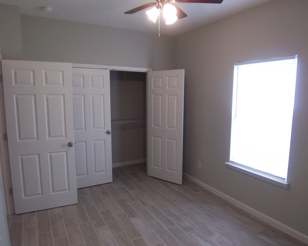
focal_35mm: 24
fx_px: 219
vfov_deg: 58.8
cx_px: 156
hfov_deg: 70.3
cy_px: 123
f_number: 2.8
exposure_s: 1/30
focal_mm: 3.8
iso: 100
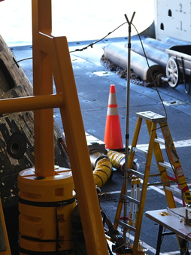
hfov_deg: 5.0
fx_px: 2179
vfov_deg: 6.7
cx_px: -133
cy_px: 113
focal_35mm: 296
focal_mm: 102
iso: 1000
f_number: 2.8
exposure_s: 1/500
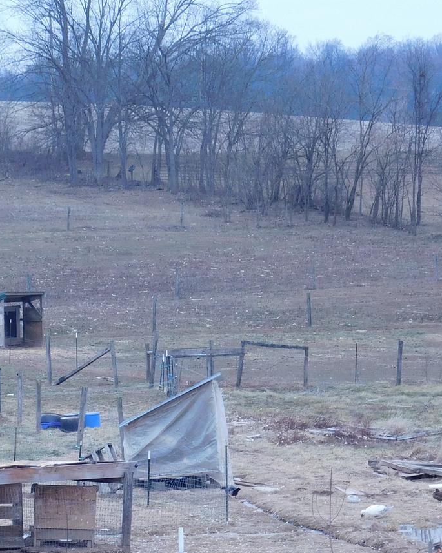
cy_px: 339
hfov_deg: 10.0
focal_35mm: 154
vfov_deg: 12.5
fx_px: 2520
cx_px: 15
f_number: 4.2
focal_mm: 11.7
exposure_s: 1/125
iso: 125
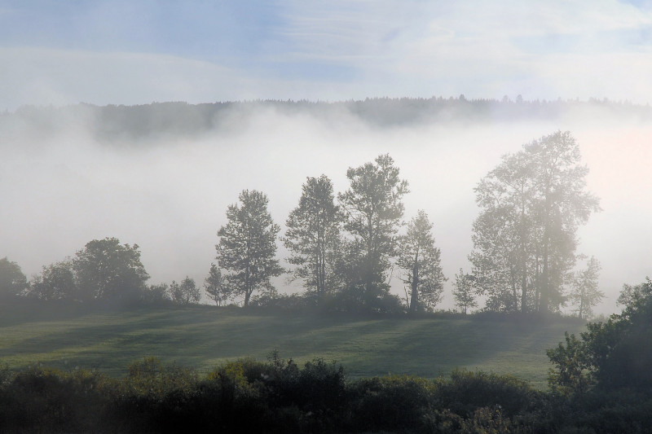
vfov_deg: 13.0
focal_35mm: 105
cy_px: 217
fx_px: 1901
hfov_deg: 19.5
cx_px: 326
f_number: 11
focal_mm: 70
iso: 100
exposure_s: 1/500
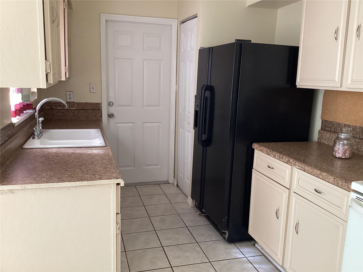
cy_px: 136
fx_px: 325
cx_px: 182
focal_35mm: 31
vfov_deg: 45.4
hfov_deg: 58.4
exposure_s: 1/60
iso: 125
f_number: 2.4
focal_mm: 3.3
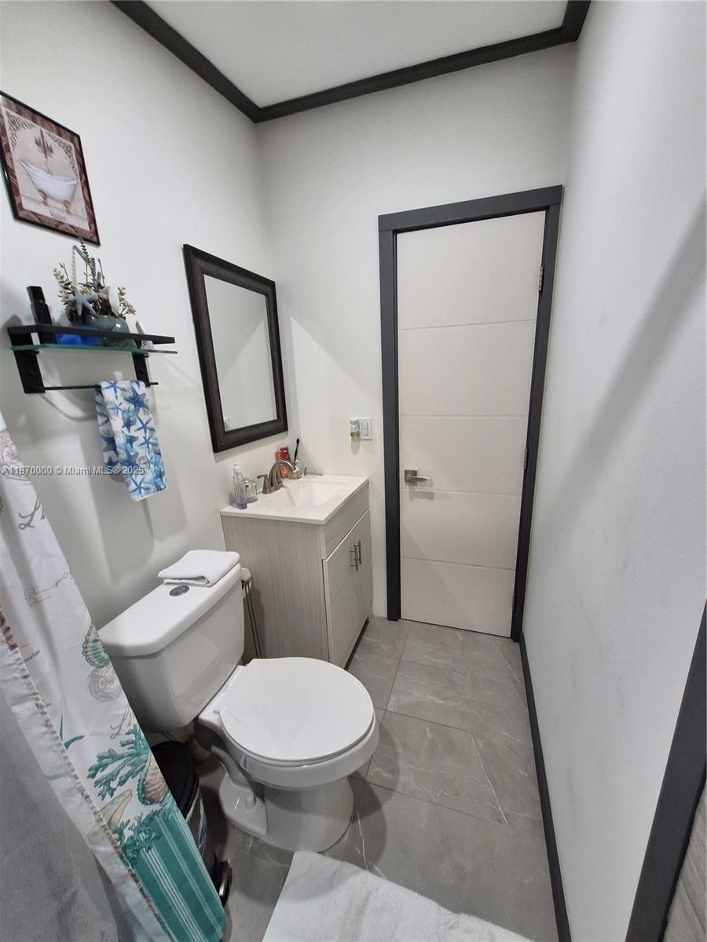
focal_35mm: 13
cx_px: 354
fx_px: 354
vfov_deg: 106.2
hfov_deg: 89.9
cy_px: 471
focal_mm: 1.74
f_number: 2.2
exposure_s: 1/60
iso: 250
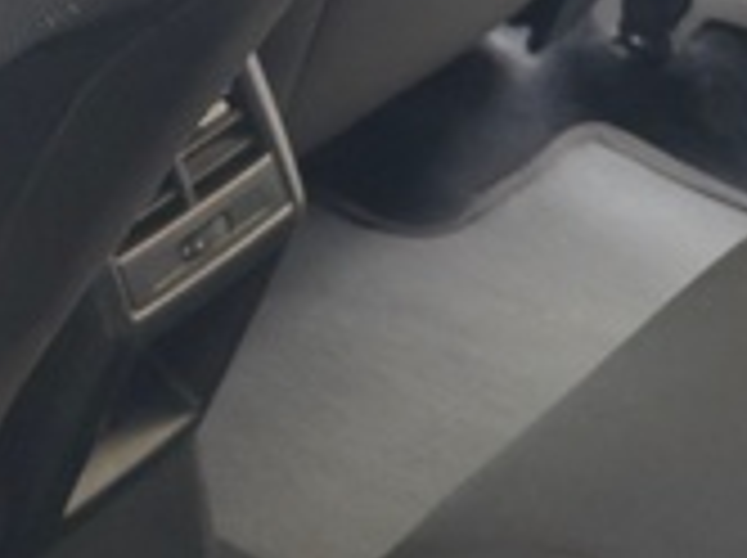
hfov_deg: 13.4
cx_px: -225
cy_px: -297
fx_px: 3060
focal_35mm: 142
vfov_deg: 10.1
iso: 160
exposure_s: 1/60
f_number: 1.7
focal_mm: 6.3
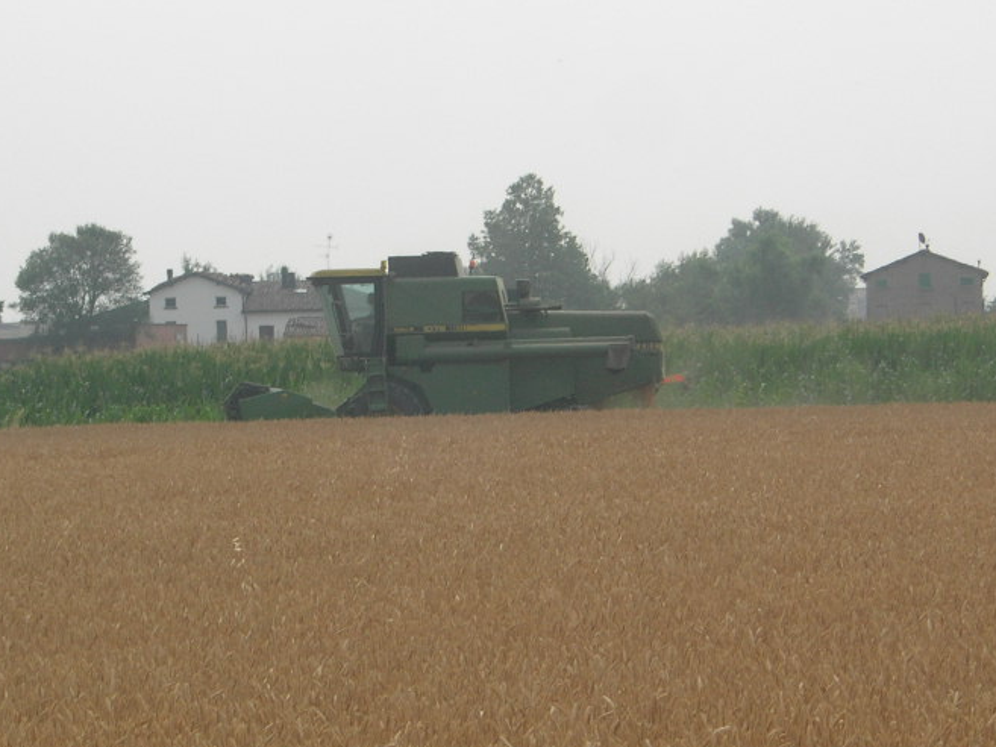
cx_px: 443
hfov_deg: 11.2
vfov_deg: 8.4
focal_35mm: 176
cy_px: 406
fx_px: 5065
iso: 64
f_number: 8.2
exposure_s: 1/192
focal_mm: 23.4
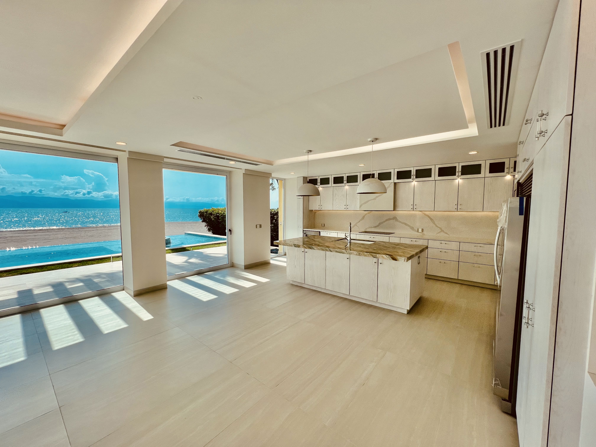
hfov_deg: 106.2
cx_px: 298
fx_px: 224
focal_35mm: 13
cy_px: 224
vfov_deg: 89.9
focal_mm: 1.57
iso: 32
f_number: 1.8
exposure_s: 1/1096
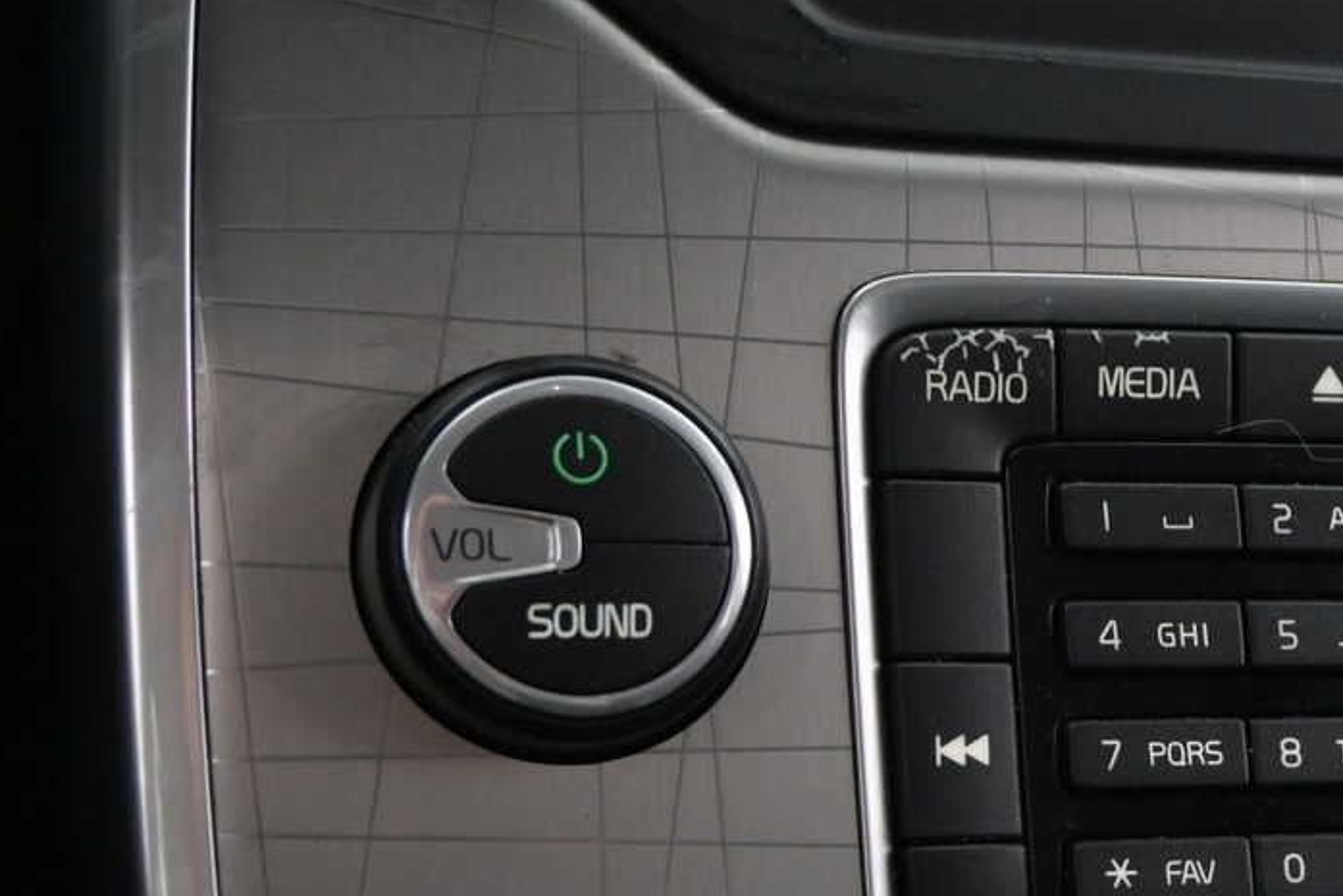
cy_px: 859
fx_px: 2991
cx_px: 1303
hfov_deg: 24.3
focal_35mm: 80
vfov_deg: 16.7
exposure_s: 1/50
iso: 2500
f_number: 4.2
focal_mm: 23
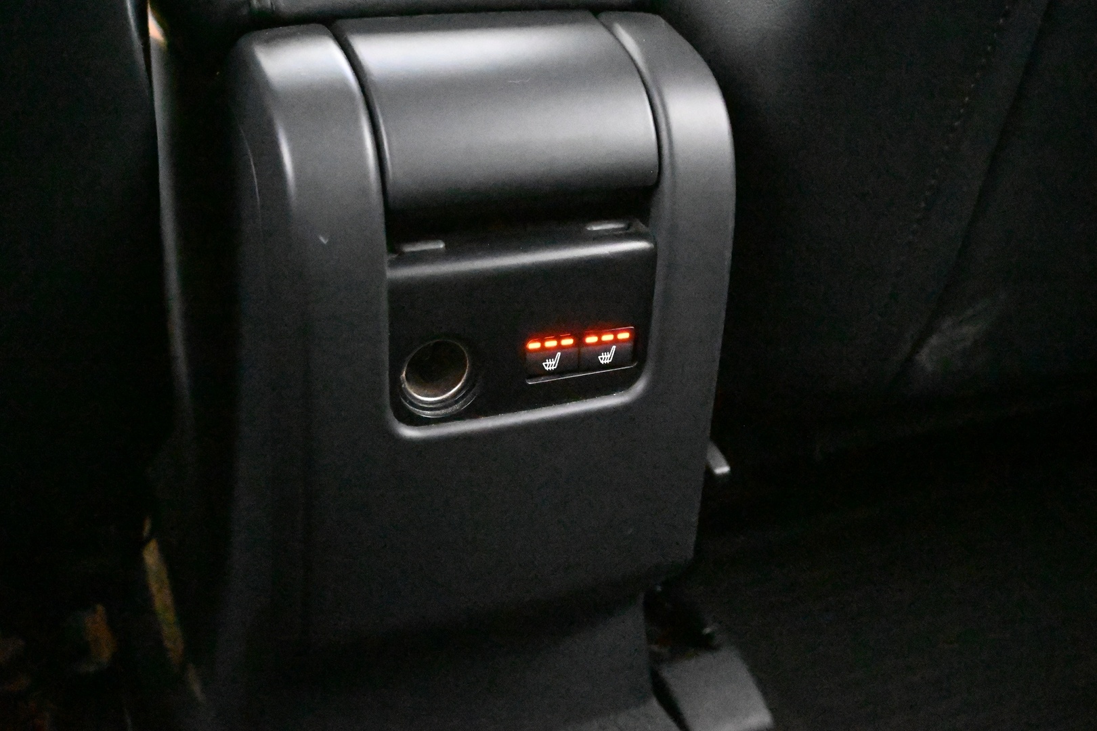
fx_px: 1188
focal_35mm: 39
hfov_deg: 49.6
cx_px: 548
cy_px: 366
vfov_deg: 34.2
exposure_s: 1/40
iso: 51200
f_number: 4.5
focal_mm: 26
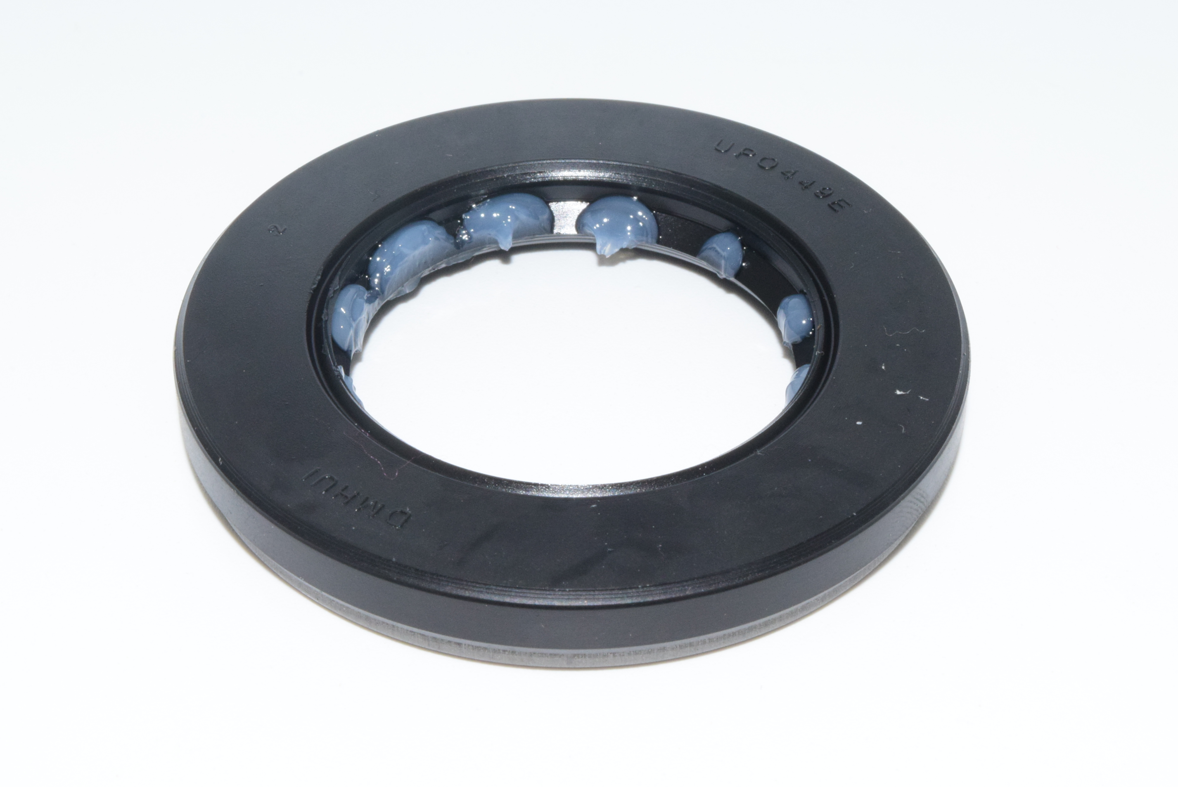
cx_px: 605
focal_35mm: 87
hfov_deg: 23.5
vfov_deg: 15.8
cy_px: 380
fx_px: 2833
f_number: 36
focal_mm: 55
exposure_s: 1/60
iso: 1600
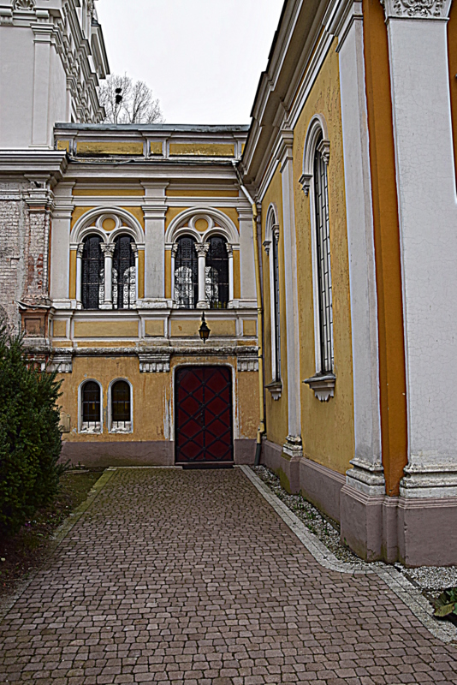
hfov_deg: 48.0
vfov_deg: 67.4
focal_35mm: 27
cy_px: 342
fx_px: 514
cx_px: 228
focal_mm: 18
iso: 400
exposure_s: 1/200
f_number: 10
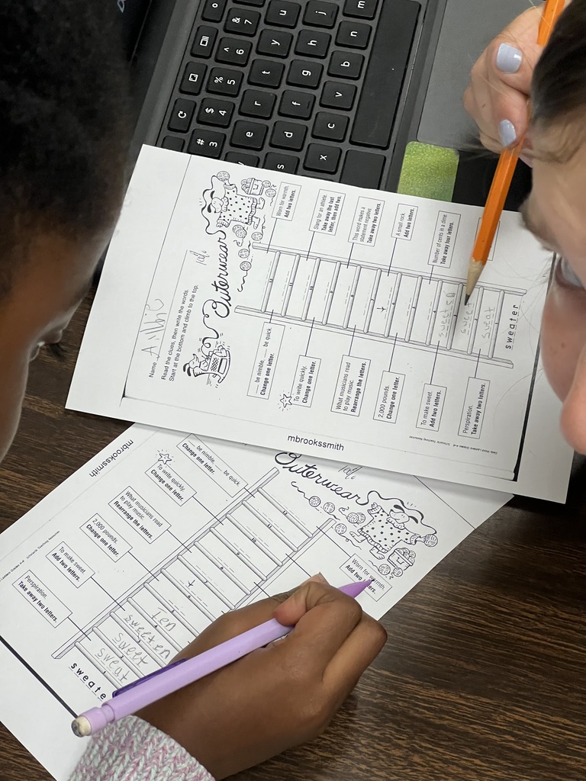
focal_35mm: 77
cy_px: 390
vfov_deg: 25.3
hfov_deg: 19.1
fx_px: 1738
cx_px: 293
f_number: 2.8
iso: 250
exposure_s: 1/120
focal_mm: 9
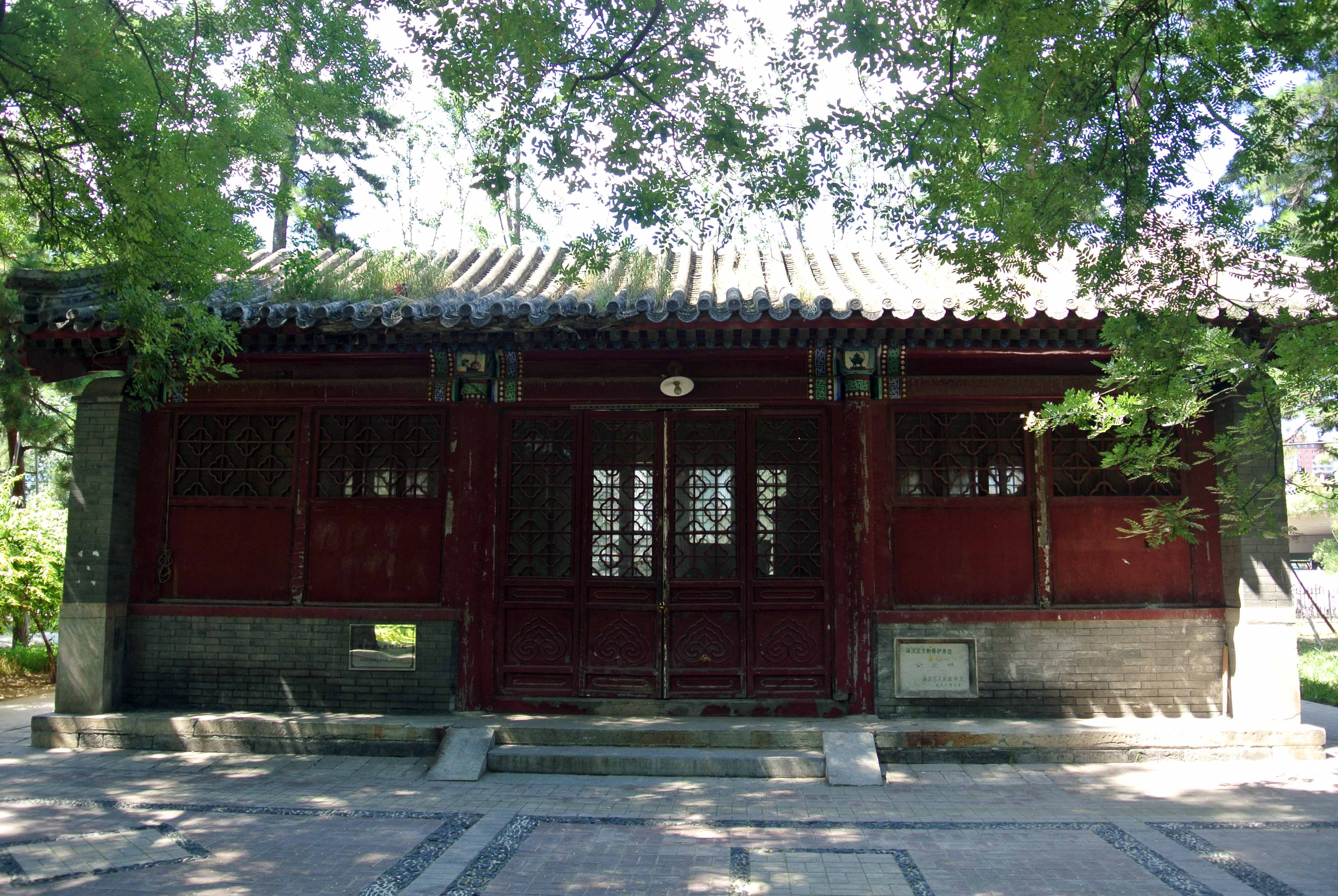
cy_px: 448
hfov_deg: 67.3
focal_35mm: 27
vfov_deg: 48.0
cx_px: 669
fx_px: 1005
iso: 100
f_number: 3.5
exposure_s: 1/100
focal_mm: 10
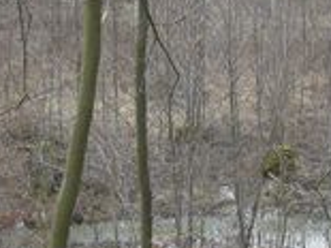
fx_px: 1873
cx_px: 493
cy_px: 32
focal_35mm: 196
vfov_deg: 7.5
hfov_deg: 9.8
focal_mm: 6.3
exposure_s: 1/100
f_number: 3.2
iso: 100
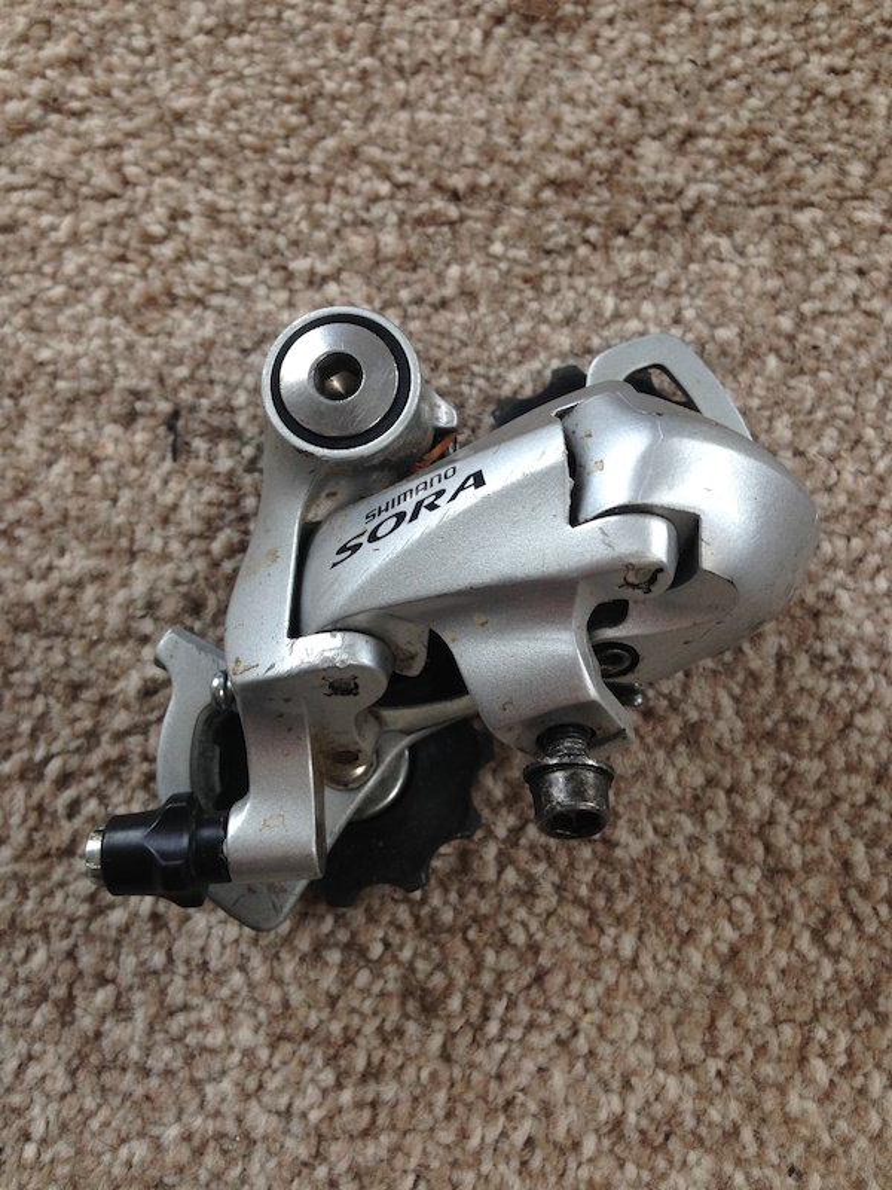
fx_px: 1134
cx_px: 446
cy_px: 595
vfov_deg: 55.4
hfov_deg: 42.9
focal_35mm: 33
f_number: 2.4
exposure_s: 1/60
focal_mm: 4.13
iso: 50
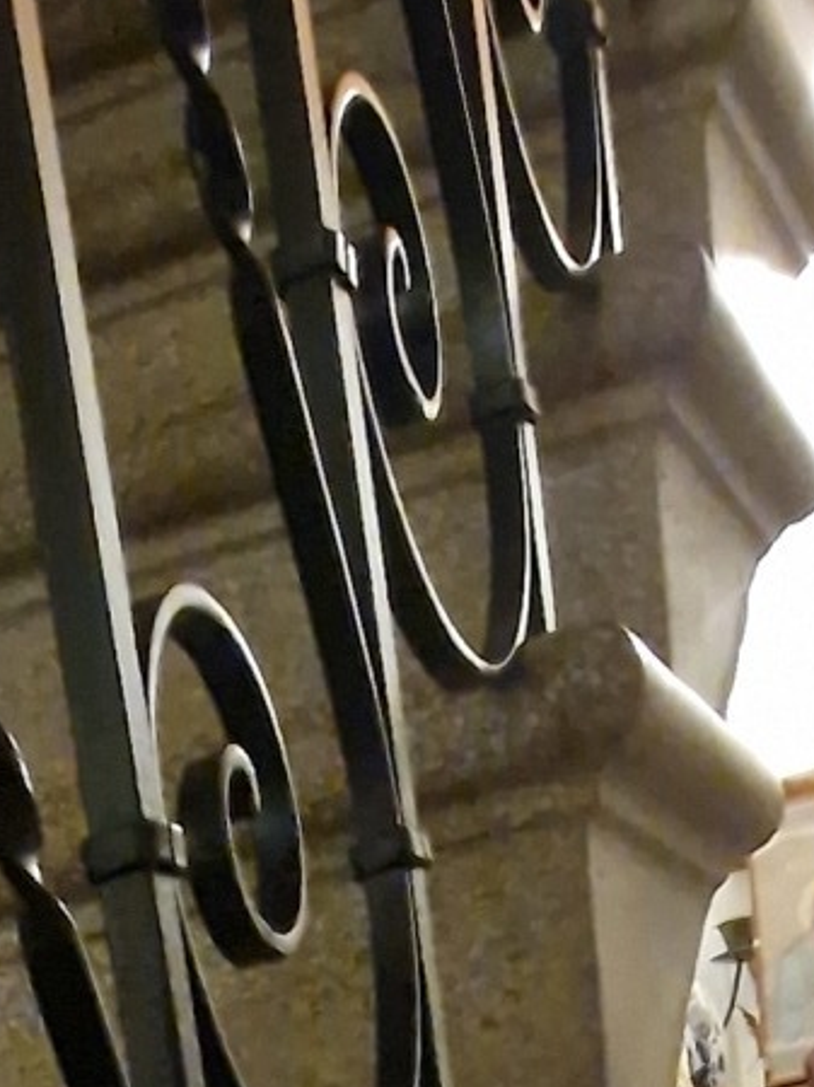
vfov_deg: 16.0
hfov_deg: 19.8
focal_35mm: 74
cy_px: 2466
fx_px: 2322
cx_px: 271
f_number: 2.2
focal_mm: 2.2
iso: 1600
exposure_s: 1/25
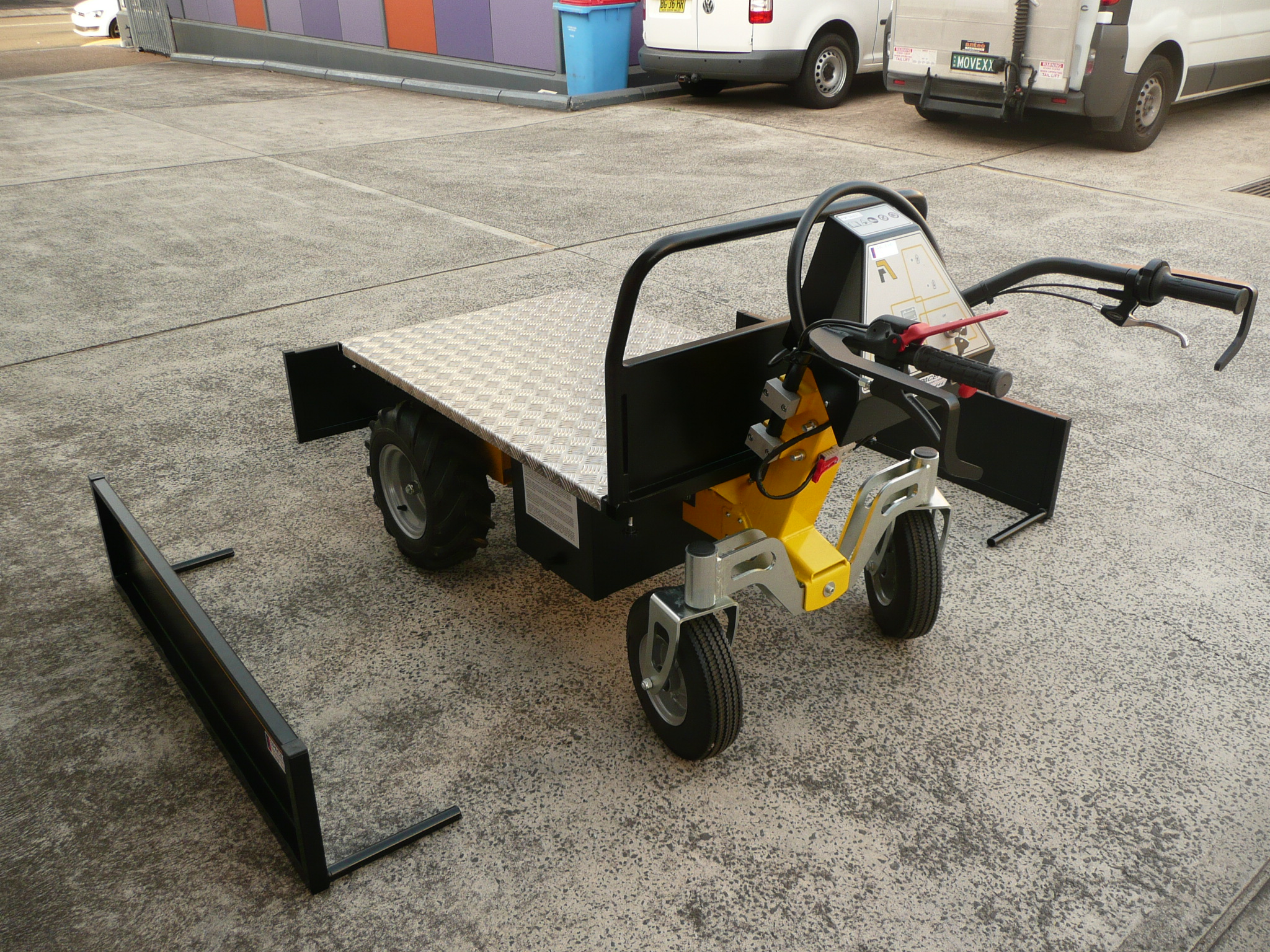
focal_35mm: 28
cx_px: 635
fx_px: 1027
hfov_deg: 63.4
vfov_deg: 49.7
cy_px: 476
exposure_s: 1/60
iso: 100
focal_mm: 4.6
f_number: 3.3
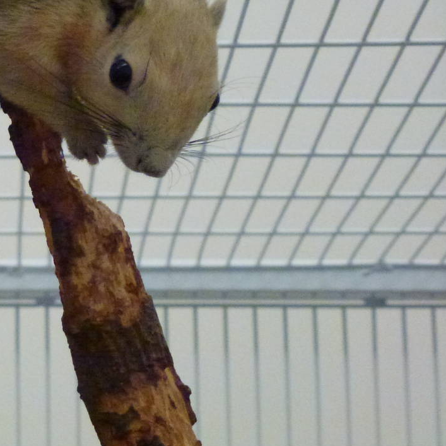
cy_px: 121
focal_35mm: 226
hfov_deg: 7.7
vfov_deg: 7.7
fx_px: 3294
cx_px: 28
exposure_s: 1/20
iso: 800
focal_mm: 20.2
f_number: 5.1
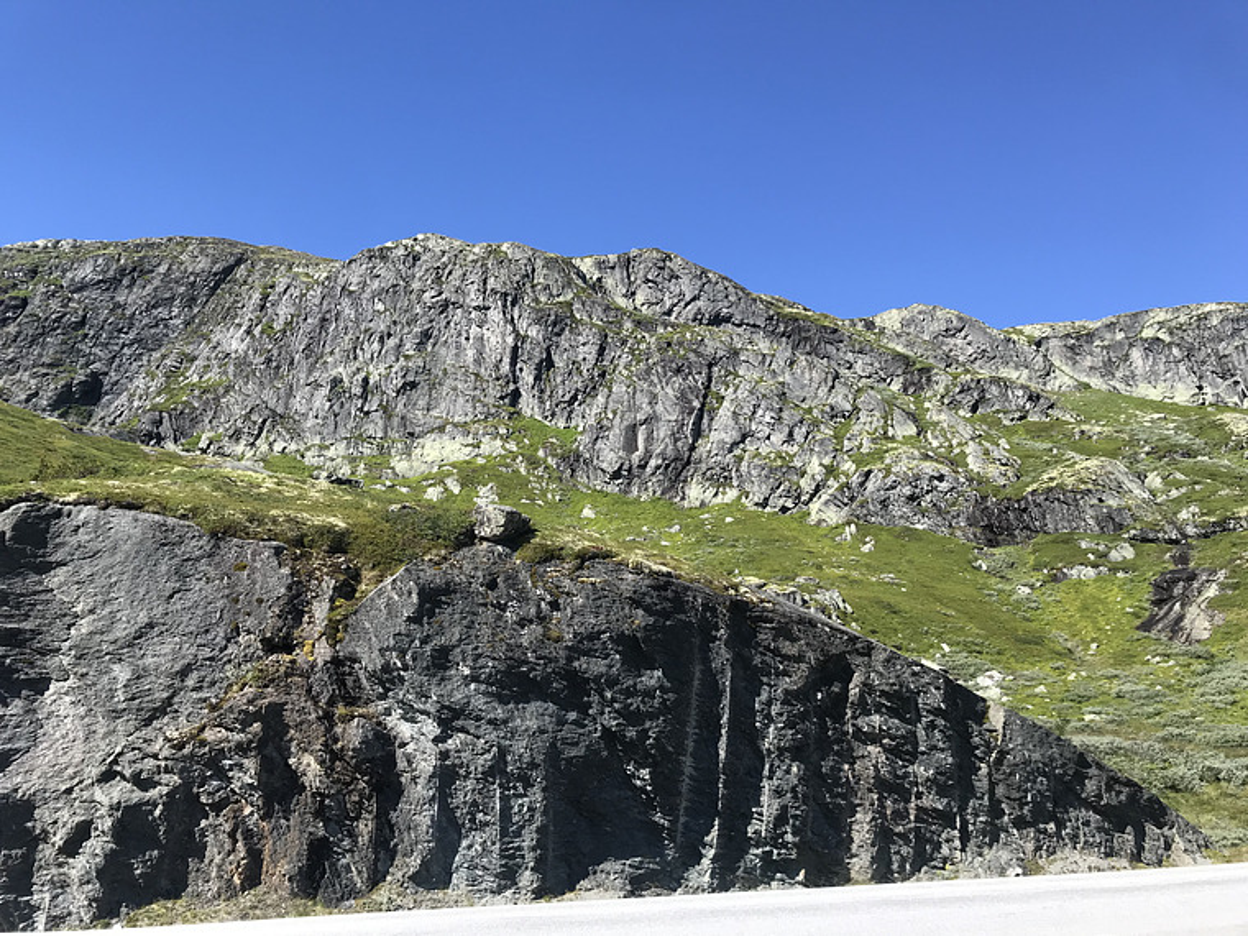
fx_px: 1009
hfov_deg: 63.4
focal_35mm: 28
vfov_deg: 49.7
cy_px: 468
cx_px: 624
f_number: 1.8
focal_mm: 3.99
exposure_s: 1/1126
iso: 20
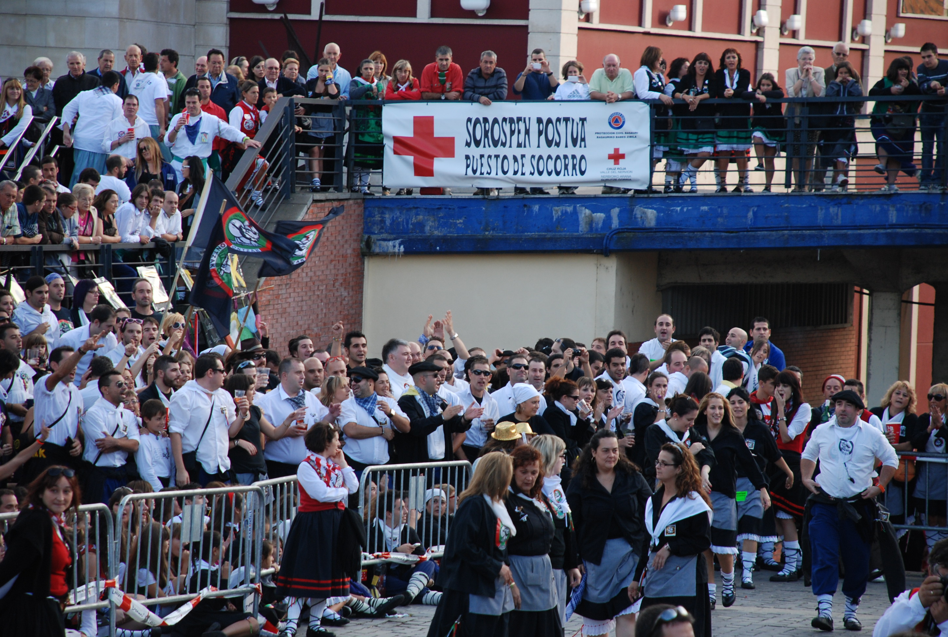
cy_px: 318
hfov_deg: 10.1
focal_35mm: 202
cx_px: 474
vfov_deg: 6.8
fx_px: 5343
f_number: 5.6
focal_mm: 135
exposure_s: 1/125
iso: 280
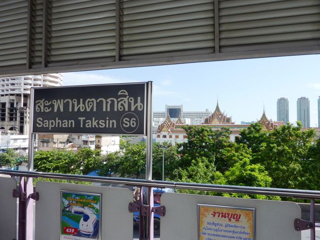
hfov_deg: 69.4
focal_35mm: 25
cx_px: 160
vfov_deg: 54.8
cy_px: 120
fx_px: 231
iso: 80
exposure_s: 1/640
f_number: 3.3
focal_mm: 4.1
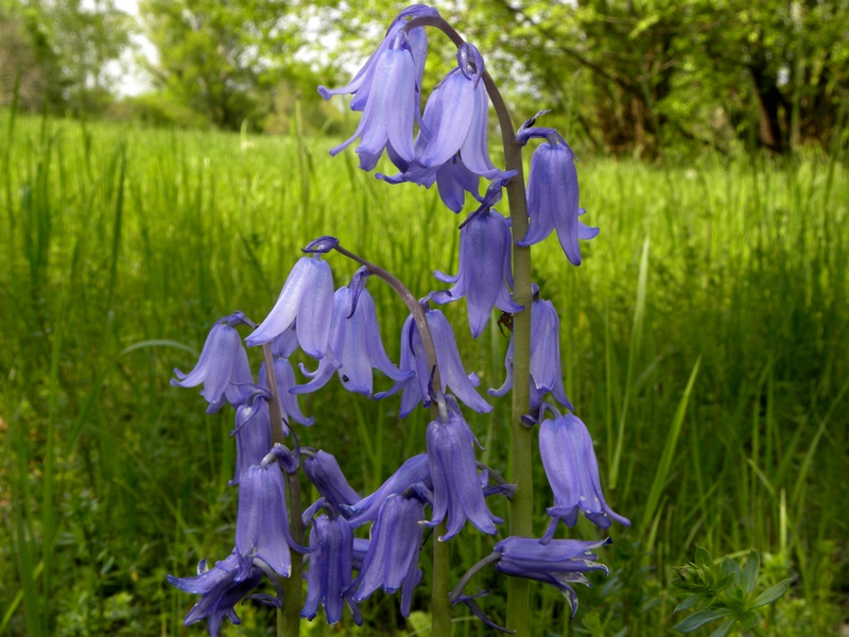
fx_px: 1275
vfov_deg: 28.0
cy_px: 318
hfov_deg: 36.8
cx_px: 424
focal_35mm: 52
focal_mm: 9.2
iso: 64
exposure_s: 1/55.2
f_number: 8
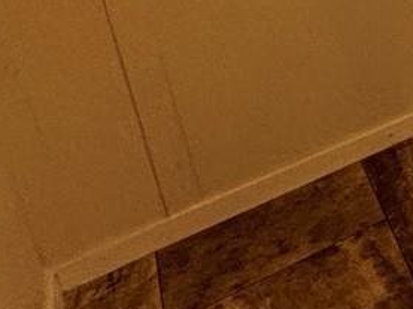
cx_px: 1084
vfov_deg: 15.0
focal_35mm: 81
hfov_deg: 13.5
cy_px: -302
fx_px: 965
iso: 160
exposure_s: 1/120
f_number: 2.2
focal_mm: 2.22
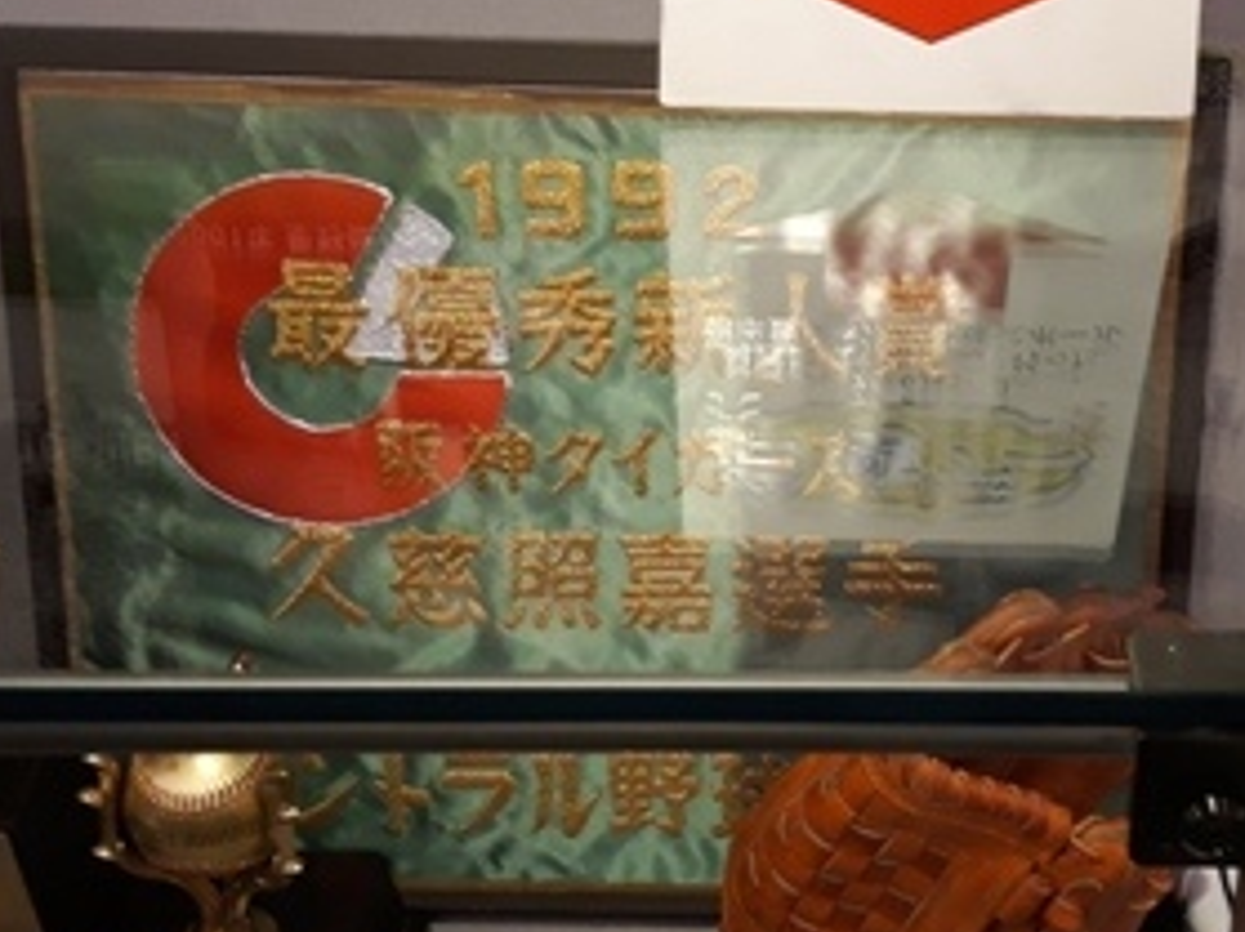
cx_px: 834
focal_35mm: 62
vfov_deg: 23.6
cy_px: 357
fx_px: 2229
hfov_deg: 31.0
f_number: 1.7
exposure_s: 1/40
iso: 125
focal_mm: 3.71
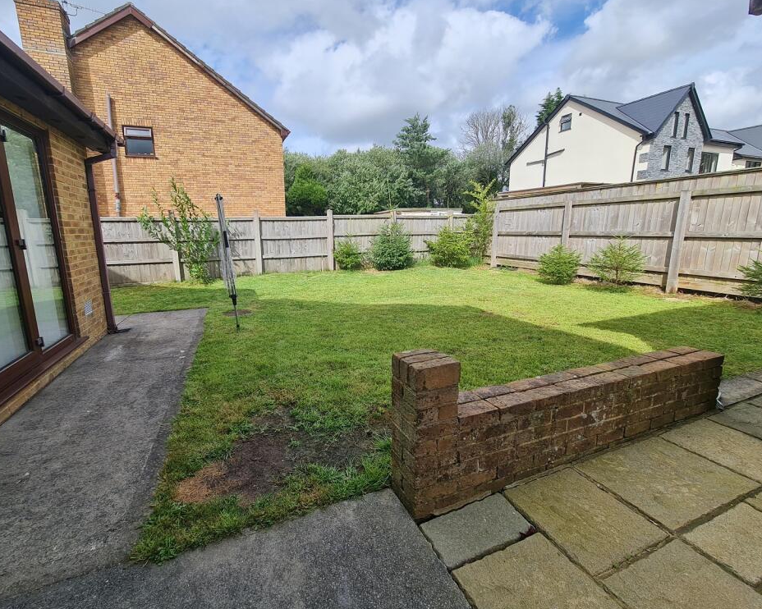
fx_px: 316
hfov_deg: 100.5
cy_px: 296
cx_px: 347
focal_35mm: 14
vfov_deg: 87.9
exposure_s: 1/1720
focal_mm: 2.2
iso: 64
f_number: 2.2
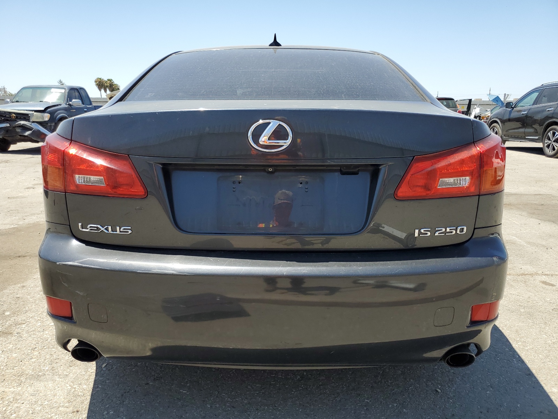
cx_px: 279
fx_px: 419
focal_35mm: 26
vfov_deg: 53.1
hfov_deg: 67.3
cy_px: 210
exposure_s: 1/2000
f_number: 1.5
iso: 50
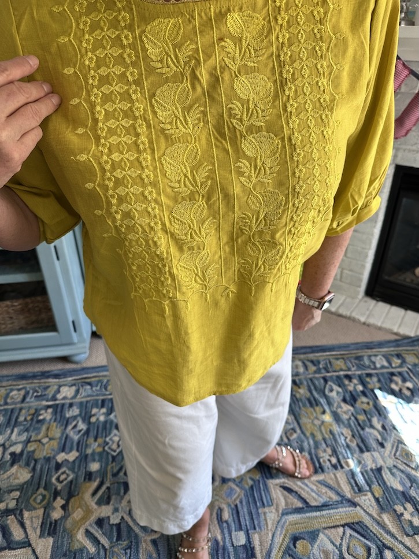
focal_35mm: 24
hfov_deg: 56.8
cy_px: 280
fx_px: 387
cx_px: 210
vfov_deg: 71.6
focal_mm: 6.86
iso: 80
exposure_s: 1/121
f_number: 1.78
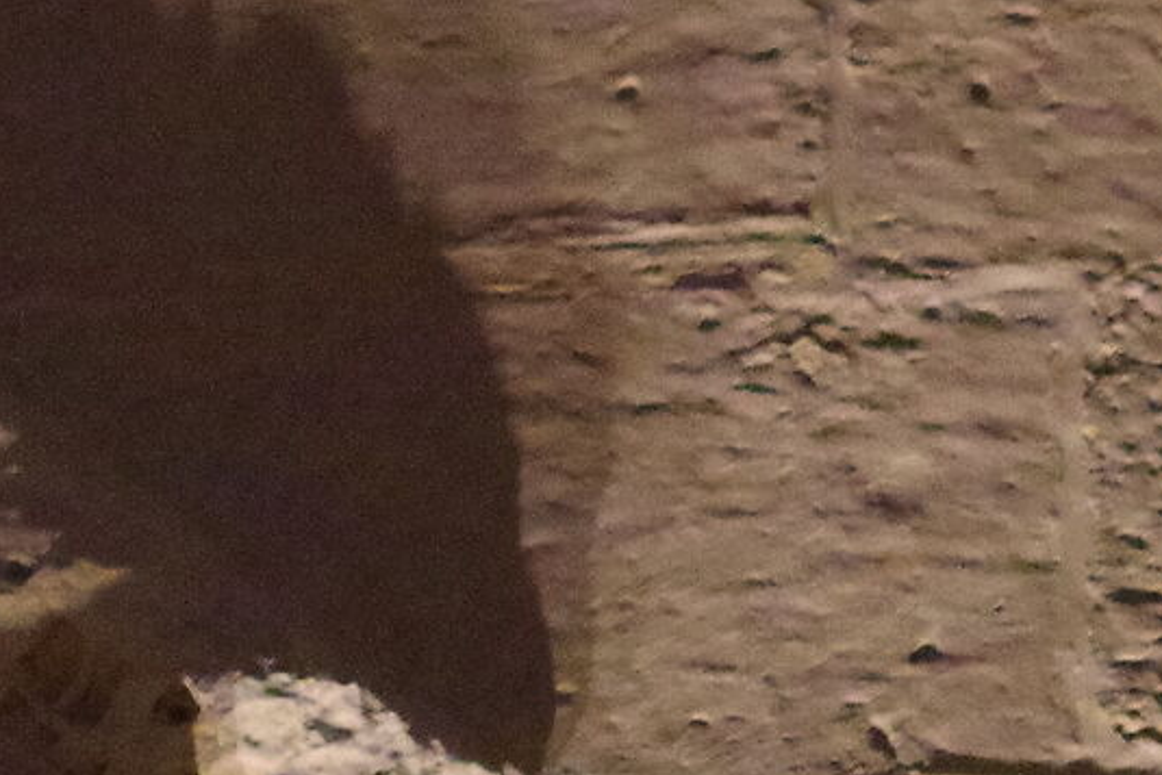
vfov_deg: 1.5
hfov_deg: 2.3
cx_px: -1066
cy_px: 795
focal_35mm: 906
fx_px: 29250
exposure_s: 1/200
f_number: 4
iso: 12800
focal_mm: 135
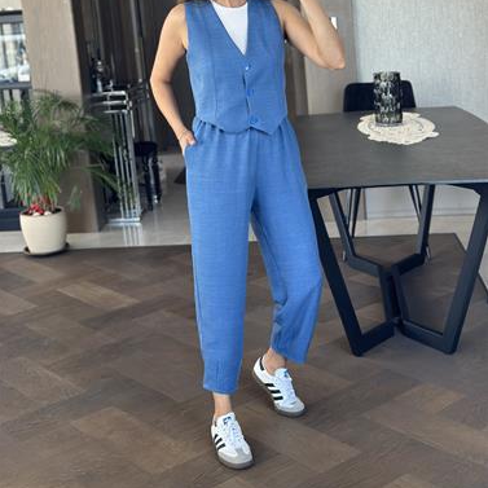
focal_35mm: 57
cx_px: 243
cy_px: 168
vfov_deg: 29.9
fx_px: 909
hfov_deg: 30.0
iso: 125
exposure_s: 1/65
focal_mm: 6.86
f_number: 1.78
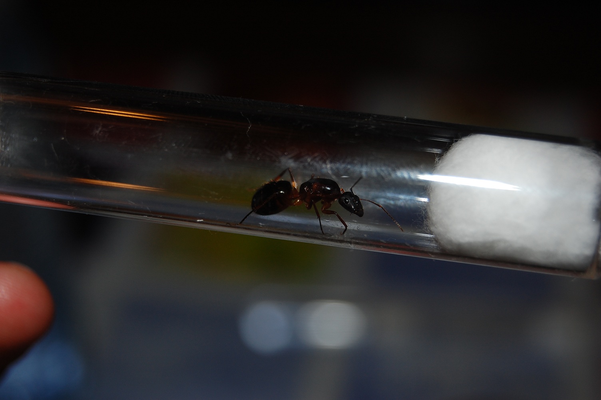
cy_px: 200
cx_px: 300
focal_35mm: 82
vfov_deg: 16.5
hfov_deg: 24.6
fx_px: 1376
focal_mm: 55
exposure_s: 1/125
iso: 200
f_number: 5.6
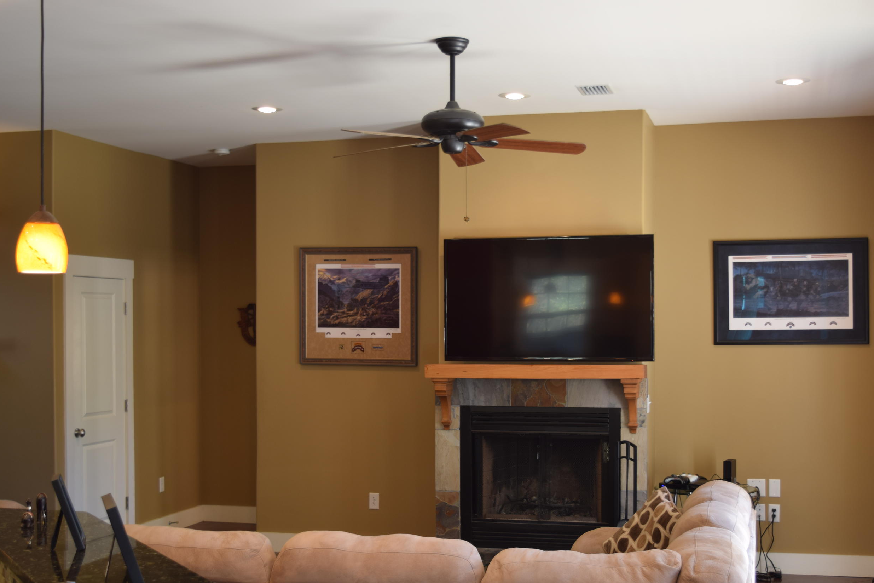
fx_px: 1238
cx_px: 476
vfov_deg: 26.4
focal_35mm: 51
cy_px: 348
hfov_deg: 38.9
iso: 100
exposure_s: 1/10
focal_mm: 28
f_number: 4.2
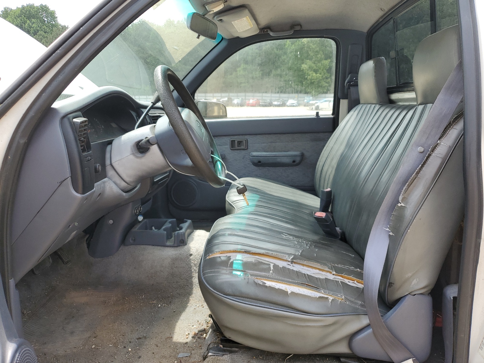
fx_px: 364
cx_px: 242
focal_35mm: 26
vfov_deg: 53.1
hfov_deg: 67.3
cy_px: 182
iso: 50
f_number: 1.5
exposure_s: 1/909
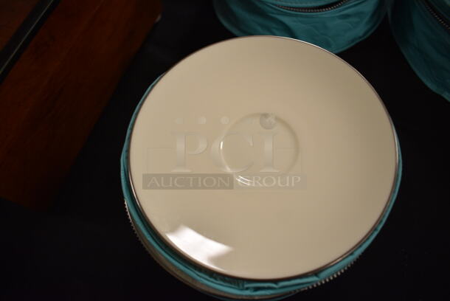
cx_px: 225
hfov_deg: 67.3
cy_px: 150
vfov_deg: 48.0
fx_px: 338
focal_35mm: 27
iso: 800
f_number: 4
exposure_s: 1/60
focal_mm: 18
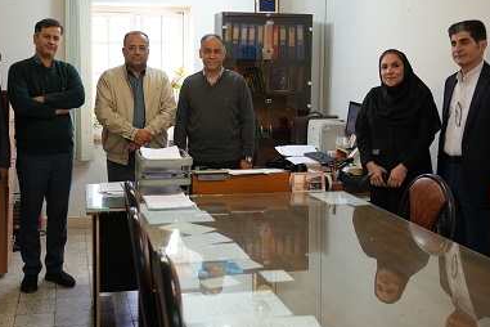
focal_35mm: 48
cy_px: 120
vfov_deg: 28.0
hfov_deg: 41.0
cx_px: 210
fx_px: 653
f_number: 4
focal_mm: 36
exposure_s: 1/160
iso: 1250
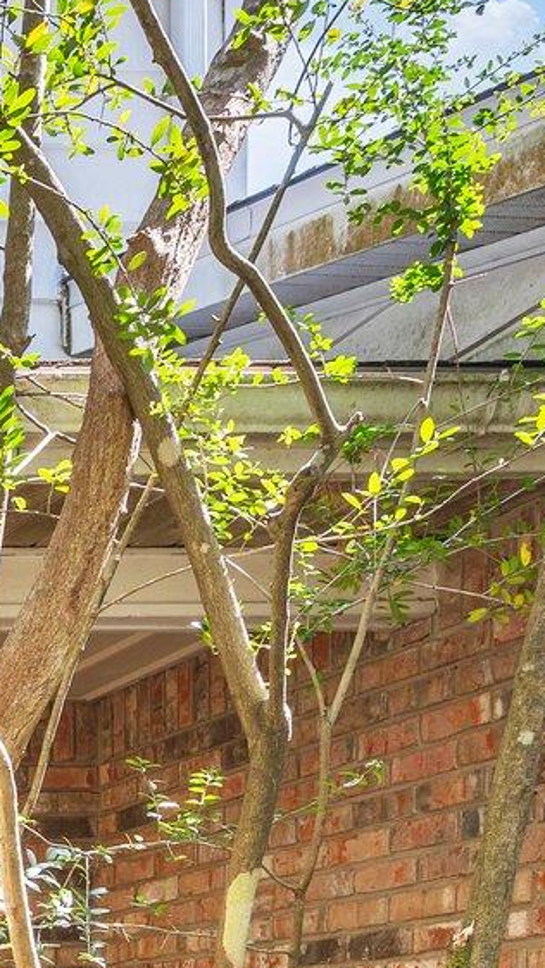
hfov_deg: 12.5
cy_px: 1037
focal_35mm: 63
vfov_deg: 30.3
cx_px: -921
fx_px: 1617
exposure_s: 1/60
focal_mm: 16.5
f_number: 7.1
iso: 160
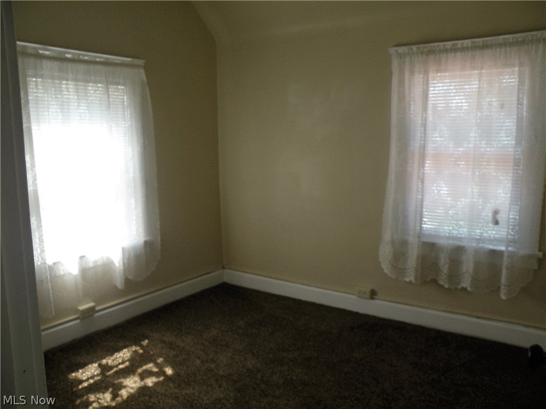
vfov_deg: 51.4
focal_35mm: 27
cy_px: 204
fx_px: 426
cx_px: 273
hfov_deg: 65.3
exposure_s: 1/69
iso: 64
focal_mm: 4.7
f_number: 3.2
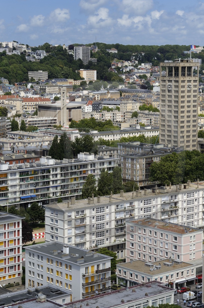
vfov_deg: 22.4
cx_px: 108
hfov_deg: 15.0
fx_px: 775
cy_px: 159
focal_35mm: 91
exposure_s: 1/250
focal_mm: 70
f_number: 13
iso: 200
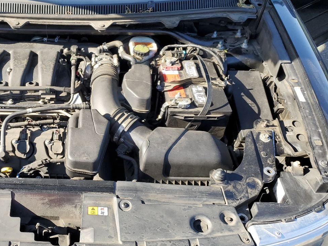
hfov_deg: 42.0
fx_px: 408
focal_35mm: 43
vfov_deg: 33.6
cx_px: 69
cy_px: 116
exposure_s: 1/556
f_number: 1.5
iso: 50
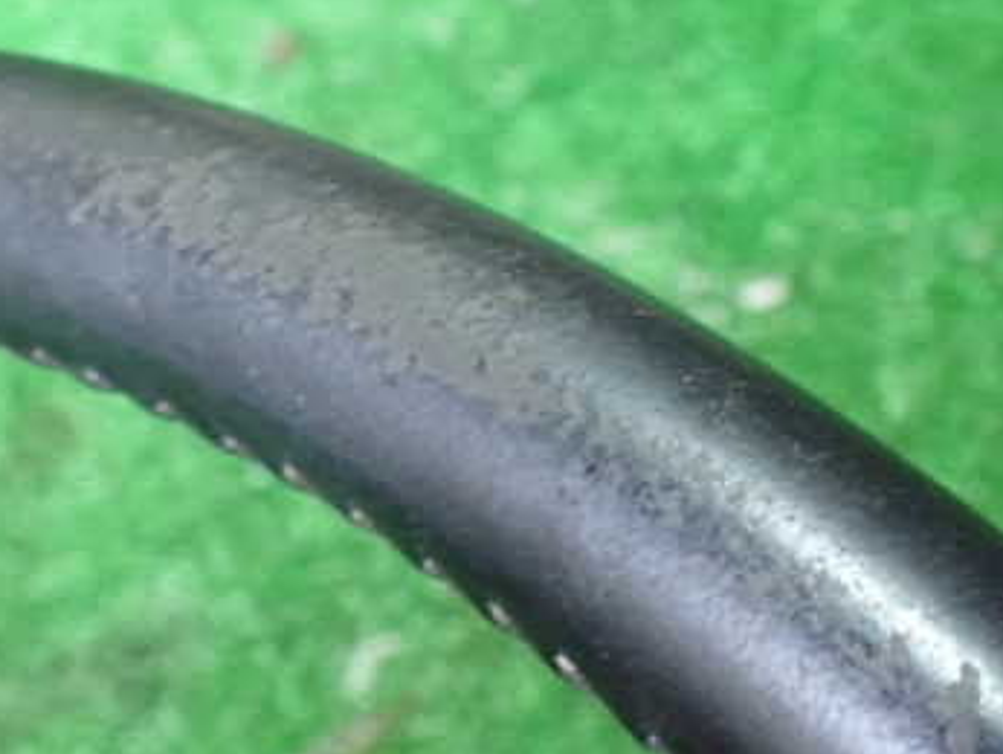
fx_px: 1508
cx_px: 342
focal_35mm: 52
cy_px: 299
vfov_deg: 28.0
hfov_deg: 36.5
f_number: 2.3
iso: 1250
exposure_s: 1/30
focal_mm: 5.4
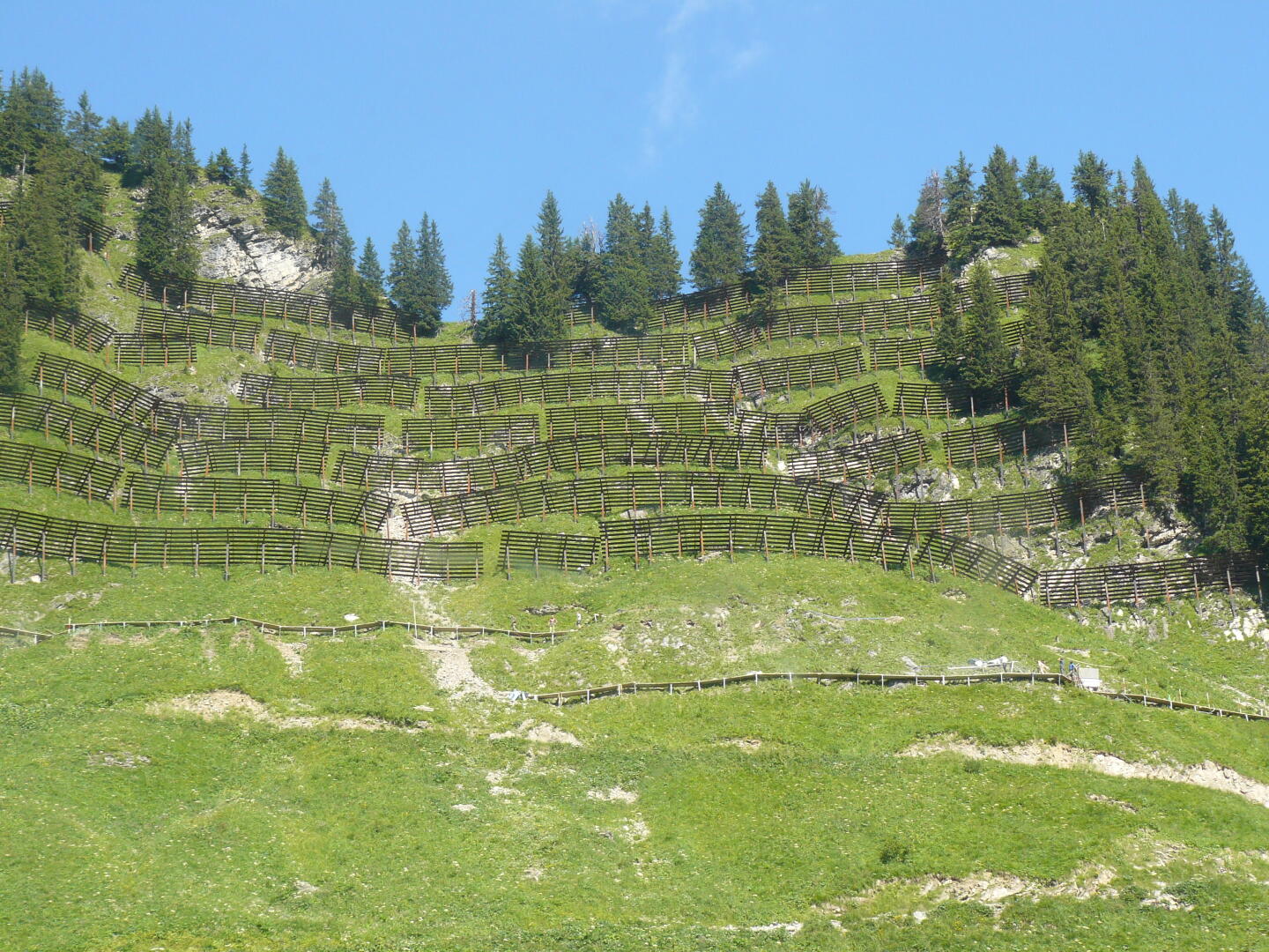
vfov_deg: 18.0
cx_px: 634
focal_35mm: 82
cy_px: 476
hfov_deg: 23.8
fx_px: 3006
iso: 100
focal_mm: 13.7
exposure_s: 1/250
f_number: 4.5
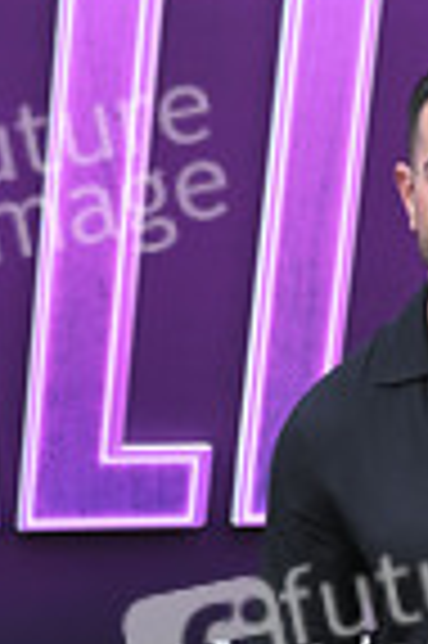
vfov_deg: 17.5
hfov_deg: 12.3
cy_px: 869
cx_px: 487
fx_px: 1948
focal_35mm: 109
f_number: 6.3
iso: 1000
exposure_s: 1/320
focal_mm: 39
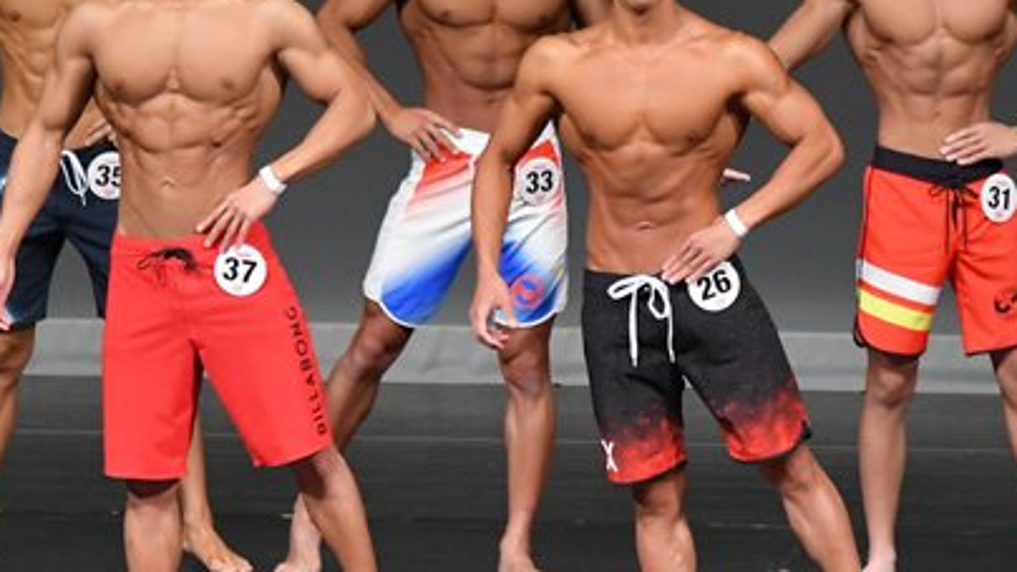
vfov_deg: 2.2
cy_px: 295
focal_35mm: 542
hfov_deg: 4.0
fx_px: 14612
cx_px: 699
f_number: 5.6
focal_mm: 180
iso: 4000
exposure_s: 1/400
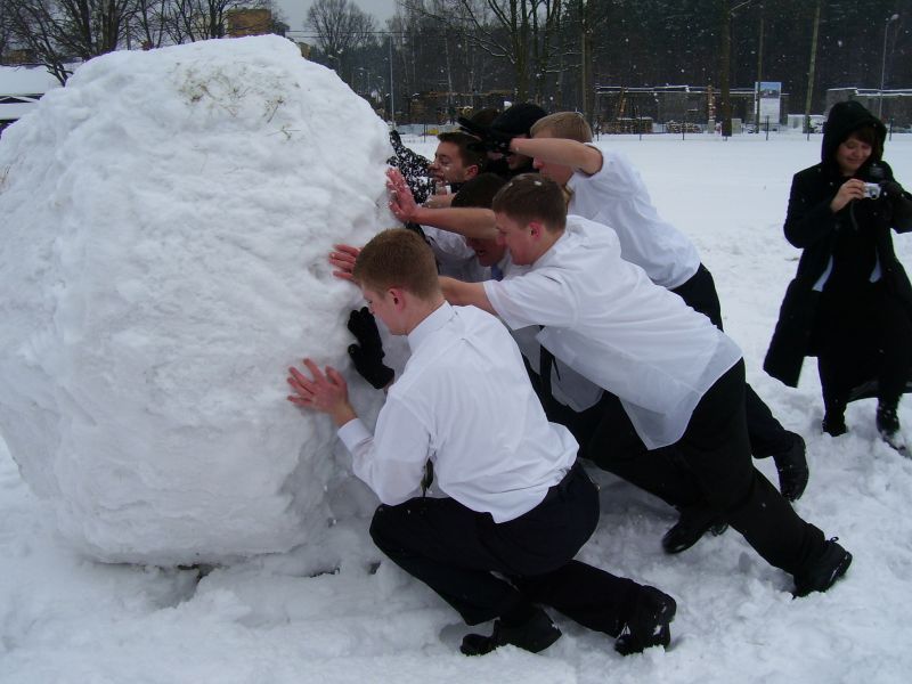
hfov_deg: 54.0
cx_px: 456
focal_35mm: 34
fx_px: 896
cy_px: 342
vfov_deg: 41.8
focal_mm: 5.6
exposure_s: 1/250
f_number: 4.8
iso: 80
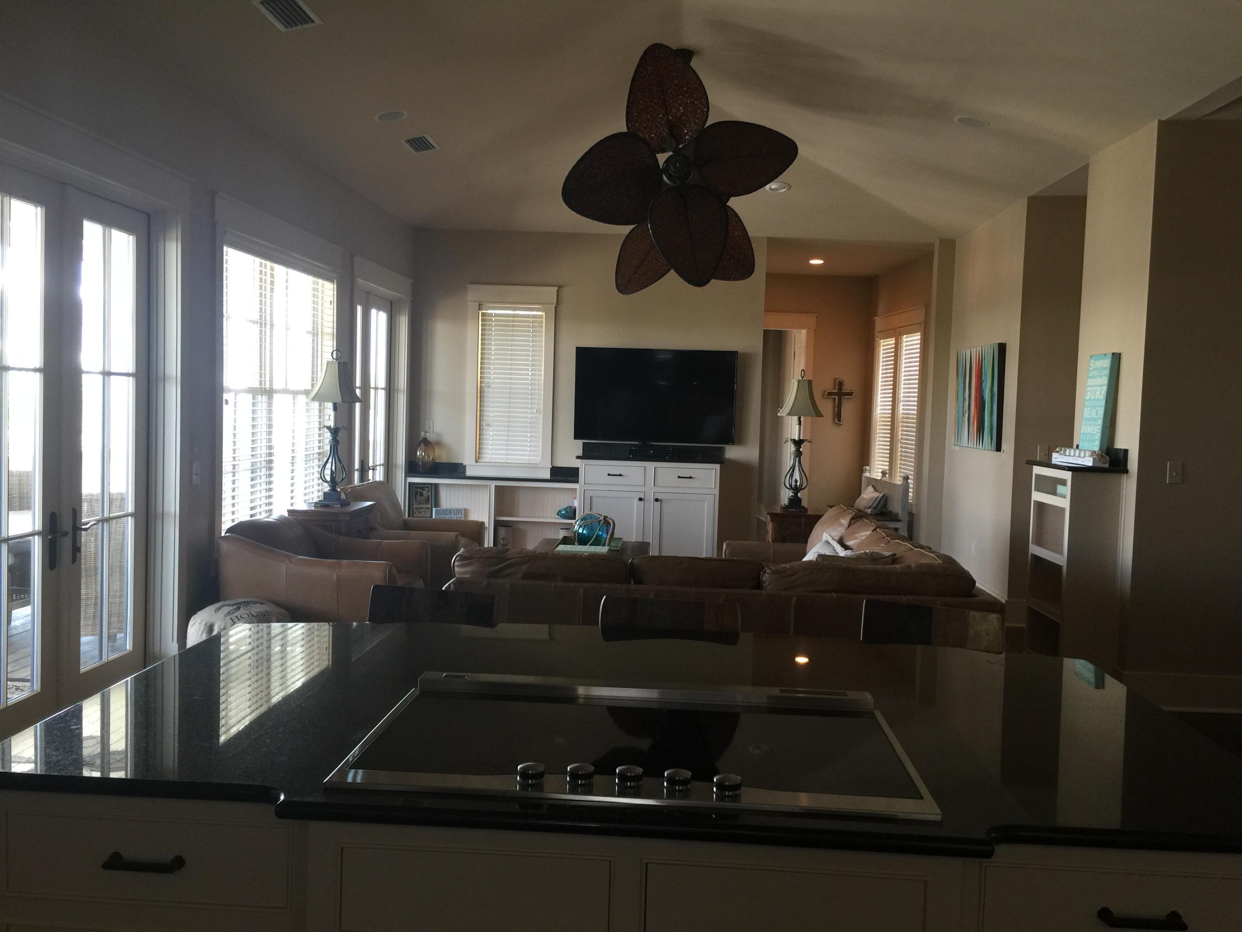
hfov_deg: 61.7
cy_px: 466
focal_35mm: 29
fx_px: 1041
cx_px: 621
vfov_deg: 48.2
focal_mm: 4.15
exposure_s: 1/30
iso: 50
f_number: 2.2
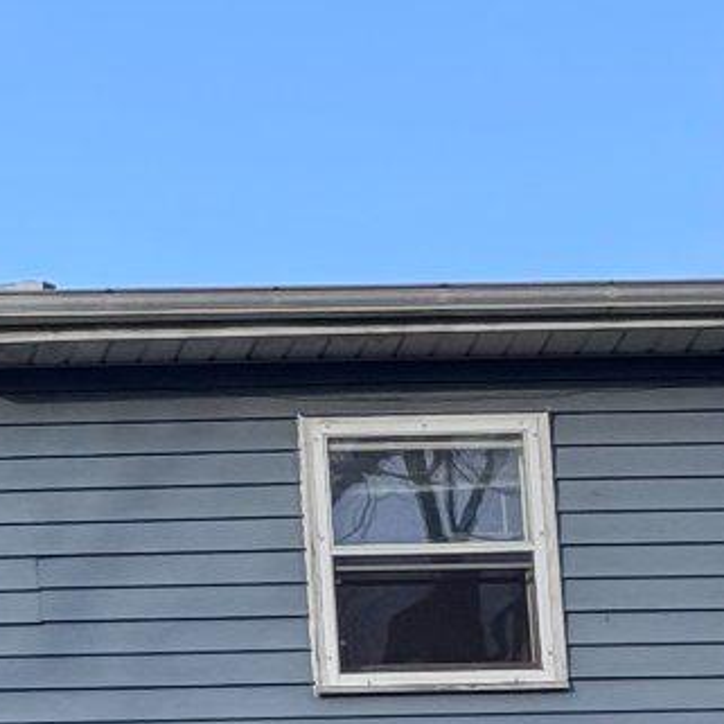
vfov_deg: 6.4
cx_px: -650
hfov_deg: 6.3
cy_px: 643
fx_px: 6413
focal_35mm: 271
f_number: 1.78
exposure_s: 1/1458
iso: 64
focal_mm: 6.76
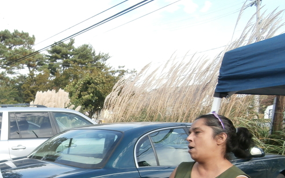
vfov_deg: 29.7
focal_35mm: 41
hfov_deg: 45.7
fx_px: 318
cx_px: 56
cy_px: 165
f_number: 3
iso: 100
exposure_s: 1/400
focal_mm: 4.2
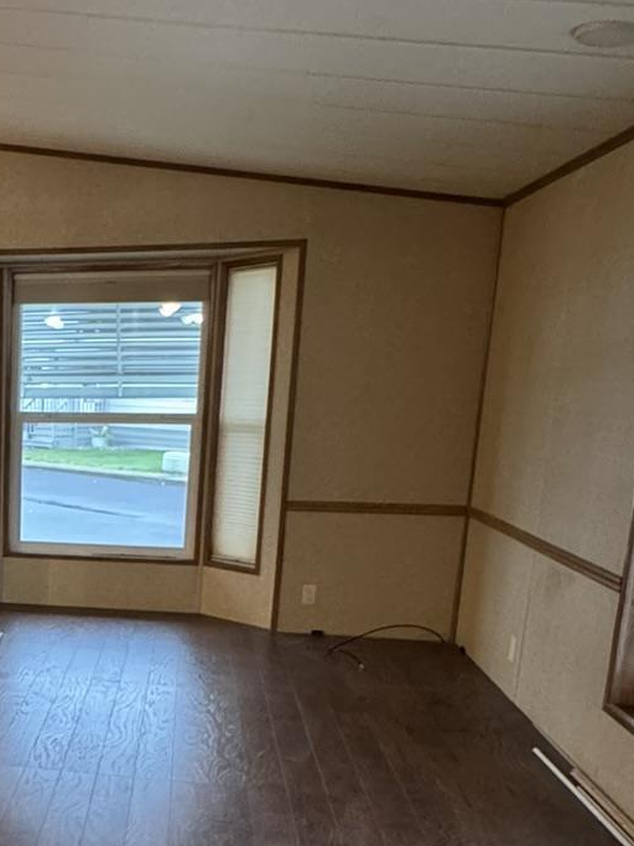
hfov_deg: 30.5
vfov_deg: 43.6
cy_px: 613
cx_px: -72
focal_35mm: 42
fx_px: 1026
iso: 640
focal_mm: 2.22
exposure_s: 1/60
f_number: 2.2
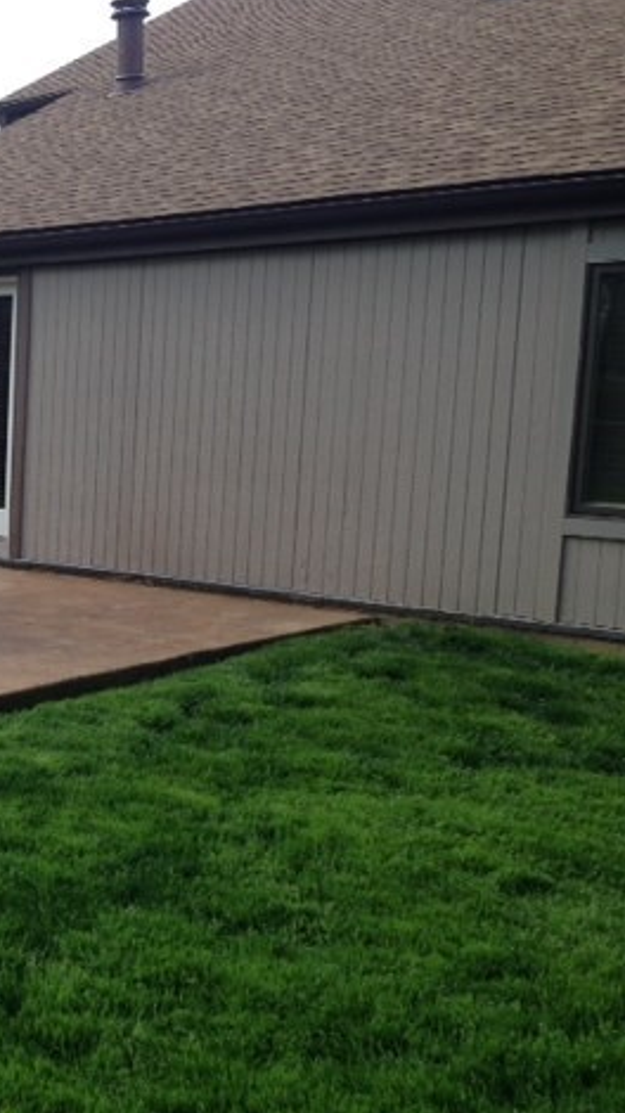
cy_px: 549
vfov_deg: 42.1
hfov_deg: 22.4
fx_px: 1445
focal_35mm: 49
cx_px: -130
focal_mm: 4.12
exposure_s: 1/502
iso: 50
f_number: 2.4
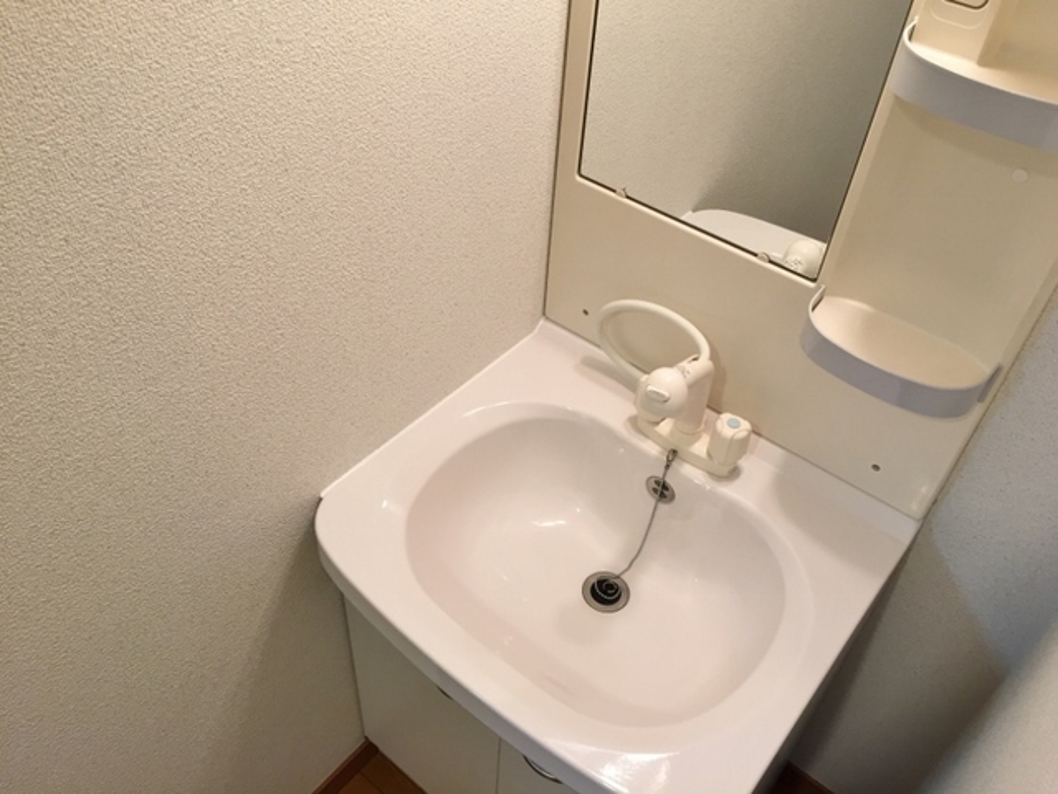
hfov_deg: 61.7
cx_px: 529
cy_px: 397
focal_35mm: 29
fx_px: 886
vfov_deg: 48.2
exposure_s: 1/33
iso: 80
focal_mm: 4.15
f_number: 2.2
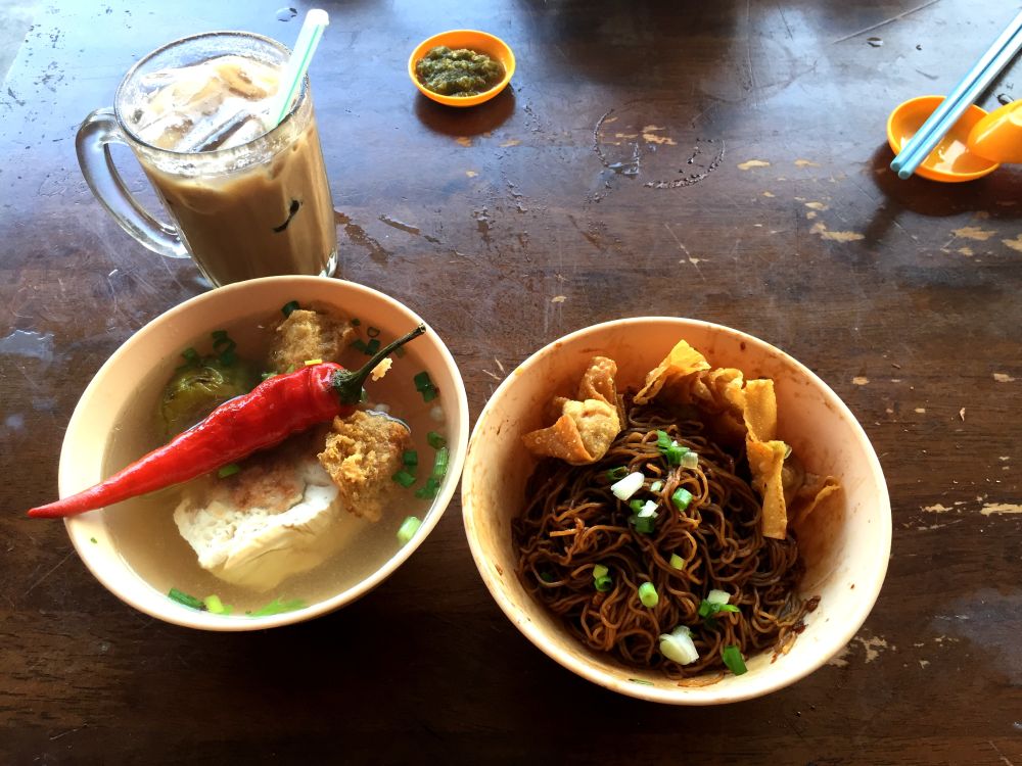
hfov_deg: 61.7
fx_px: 856
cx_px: 511
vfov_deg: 48.2
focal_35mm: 29
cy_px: 383
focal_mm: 4.15
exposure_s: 1/33
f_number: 2.2
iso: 32
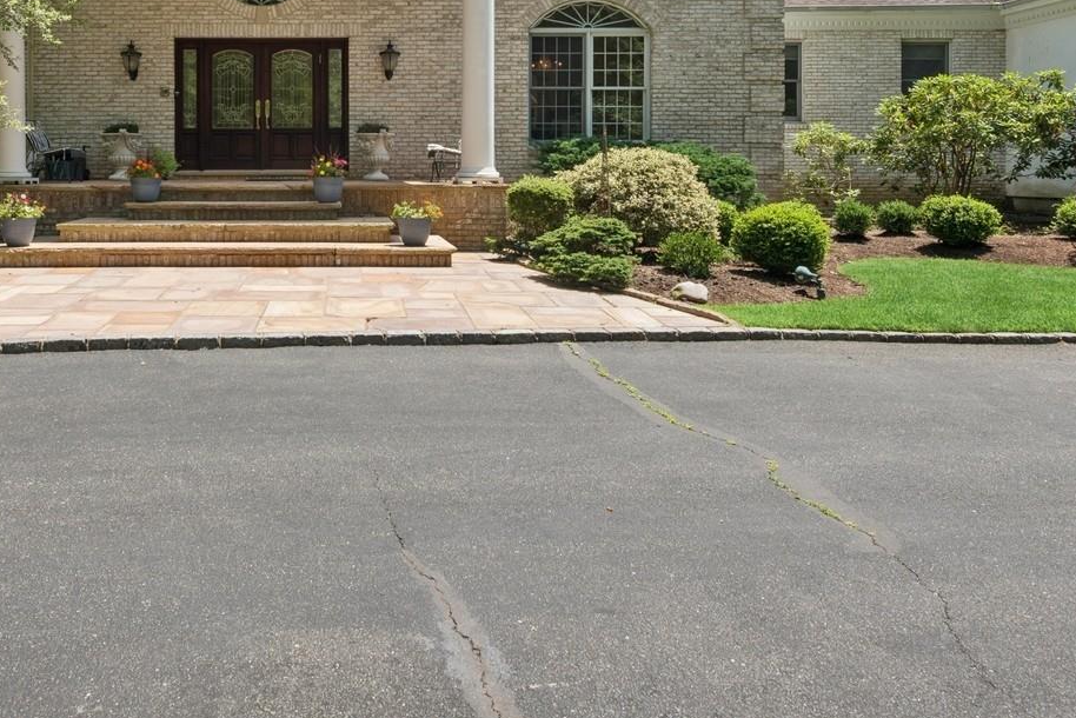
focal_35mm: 28
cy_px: 101
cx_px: 425
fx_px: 837
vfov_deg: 43.3
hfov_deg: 64.8
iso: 200
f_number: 9
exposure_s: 1/200
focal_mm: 16
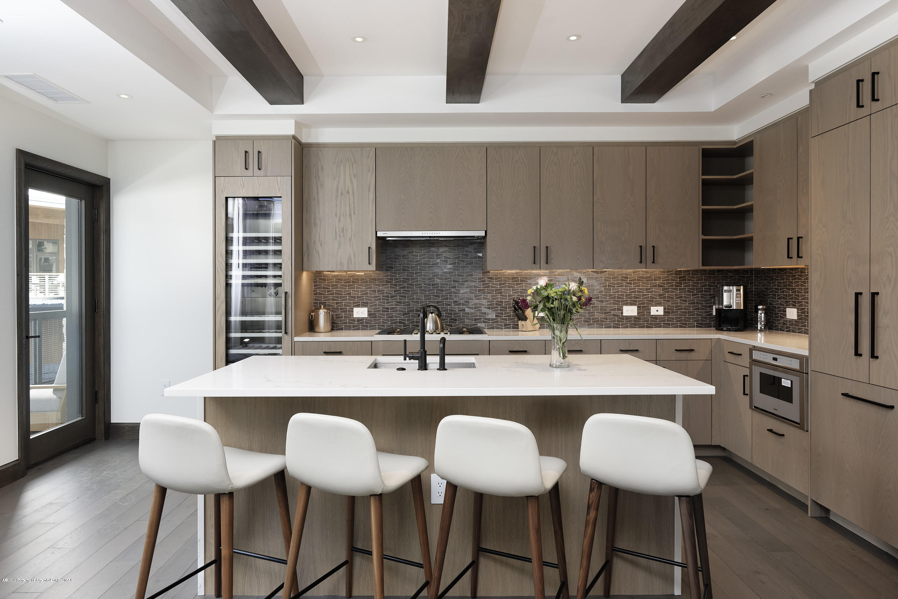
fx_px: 549
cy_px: 300
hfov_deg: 78.6
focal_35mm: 22
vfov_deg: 57.3
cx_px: 449
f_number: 7.1
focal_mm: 22
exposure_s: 1/200
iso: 800
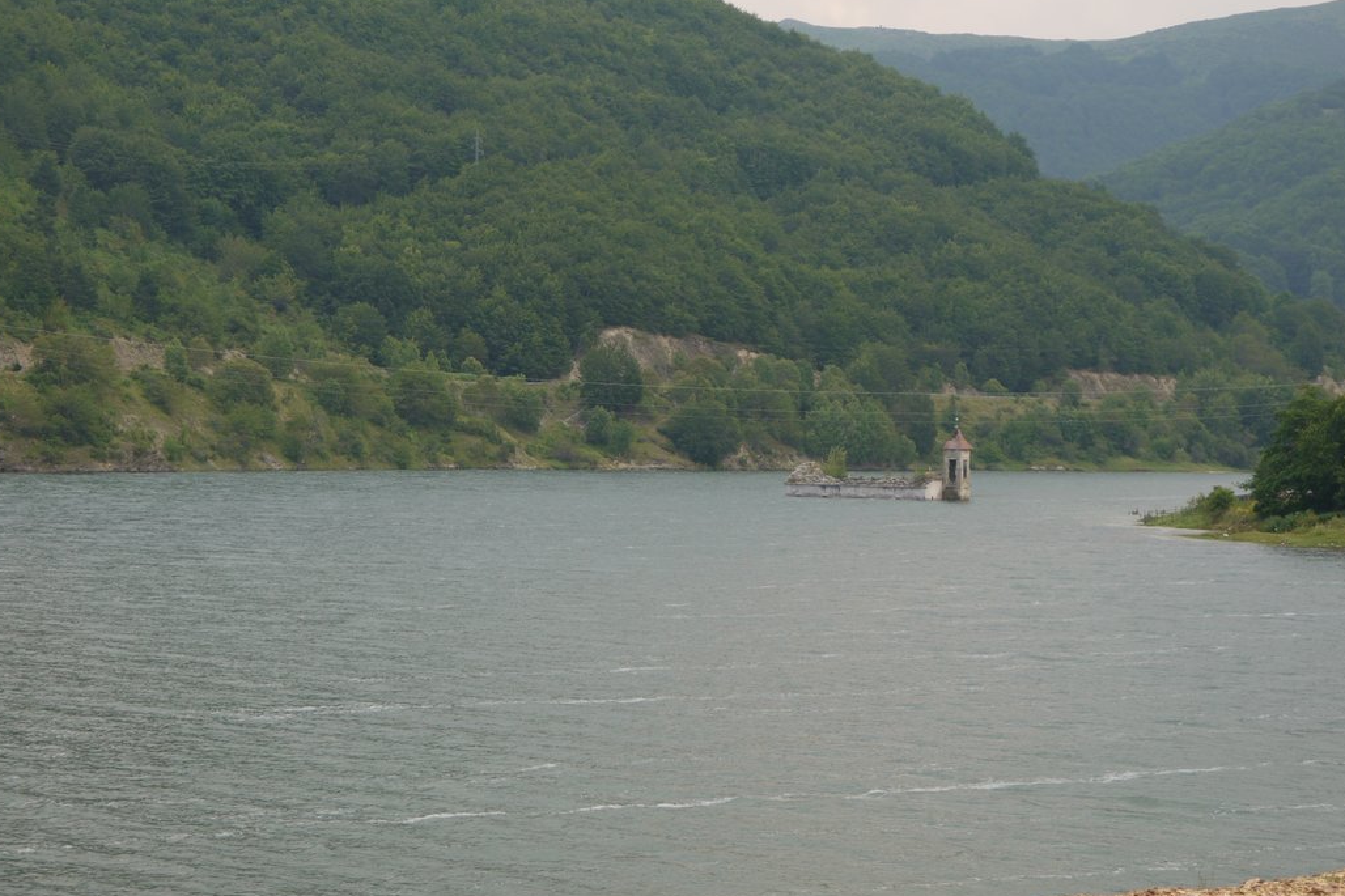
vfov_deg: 13.4
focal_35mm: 102
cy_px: 361
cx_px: 726
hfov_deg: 20.0
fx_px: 3810
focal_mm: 42
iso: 100
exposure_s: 1/200
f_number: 6.3
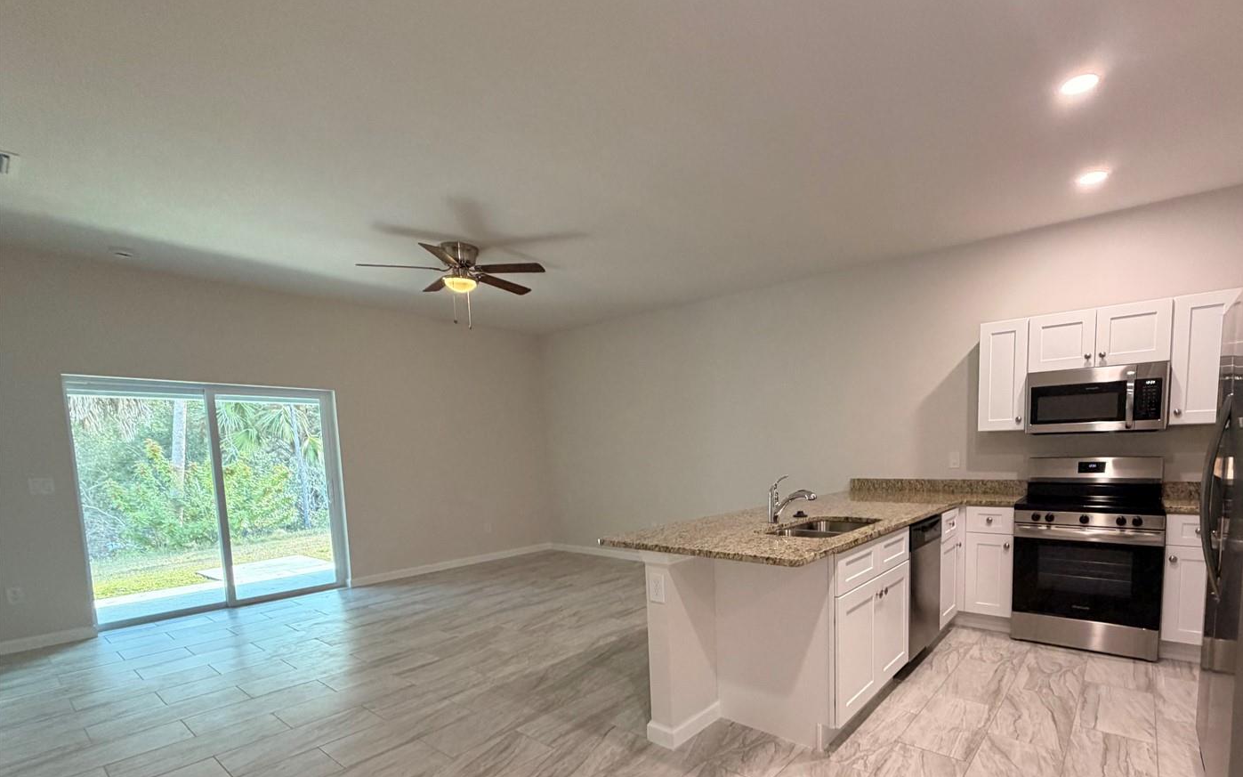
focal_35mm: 17
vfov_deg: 66.6
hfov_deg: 93.7
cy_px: 502
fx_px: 576
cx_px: 710
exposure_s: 1/120
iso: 320
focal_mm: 2.22
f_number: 2.2
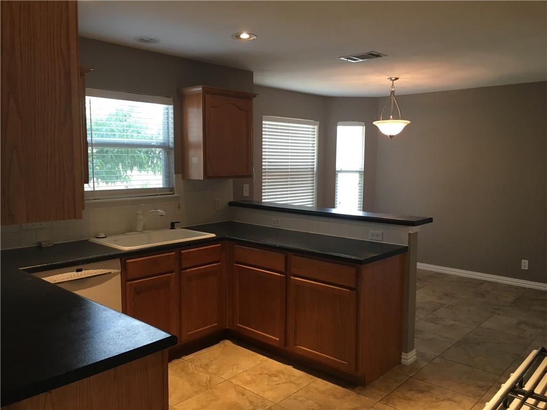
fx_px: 458
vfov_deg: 48.2
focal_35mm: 29
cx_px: 274
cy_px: 205
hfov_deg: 61.7
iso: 40
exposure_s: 1/30
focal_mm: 4.15
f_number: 2.2
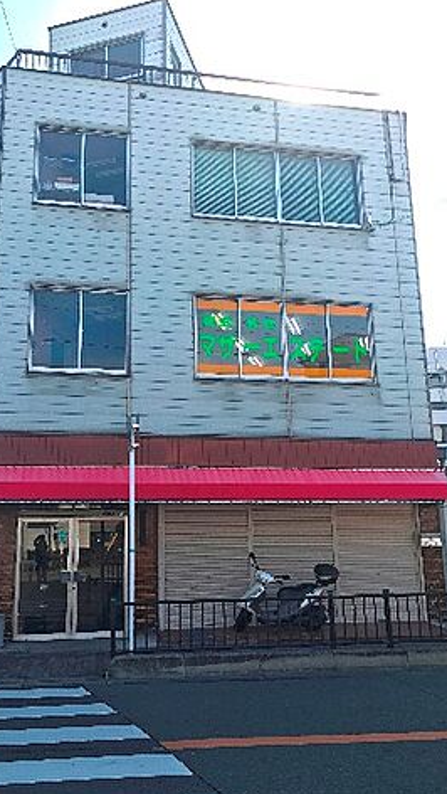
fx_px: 652
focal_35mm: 31
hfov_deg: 37.6
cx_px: 171
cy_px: 397
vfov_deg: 62.6
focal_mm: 3.99
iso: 20
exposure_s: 1/1330
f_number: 1.8
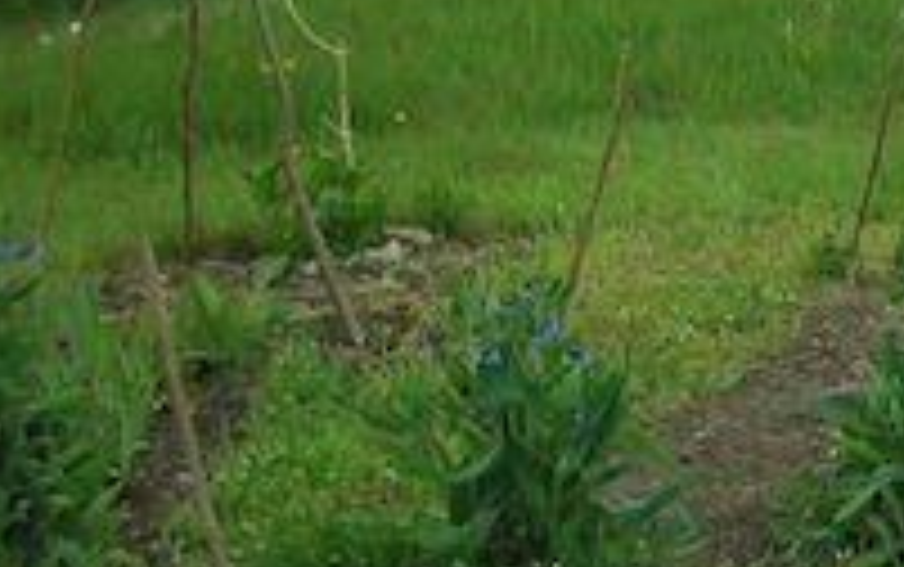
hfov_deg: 15.2
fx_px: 3156
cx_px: 1322
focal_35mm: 128
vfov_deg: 10.2
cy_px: 18
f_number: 2.8
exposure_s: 1/619
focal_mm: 8
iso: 100
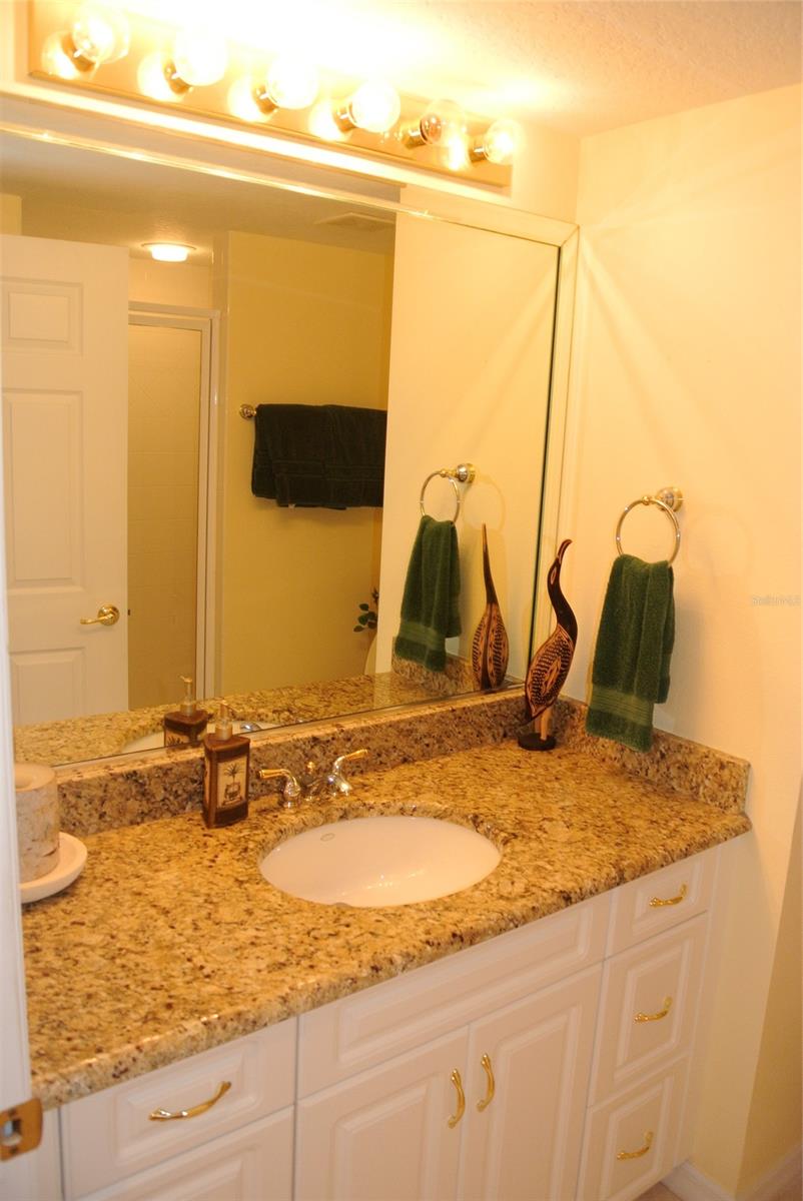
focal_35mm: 27
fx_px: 902
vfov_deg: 67.3
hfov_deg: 48.0
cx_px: 402
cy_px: 600
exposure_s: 1/60
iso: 360
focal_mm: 10
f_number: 3.5
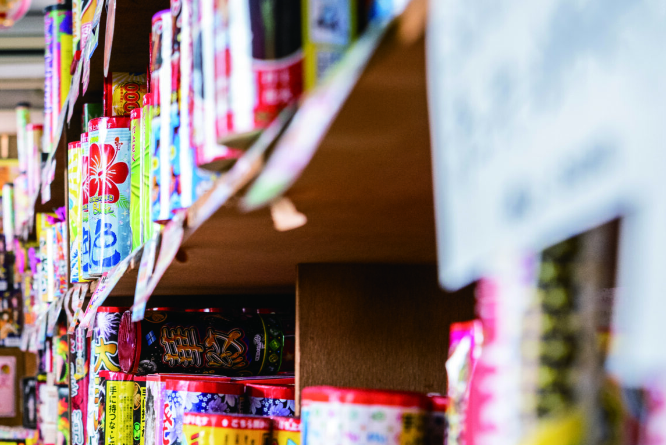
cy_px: 403
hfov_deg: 25.4
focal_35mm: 76
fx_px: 1406
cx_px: 2
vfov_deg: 17.7
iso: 1100
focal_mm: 34
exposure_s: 1/200
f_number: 4.5
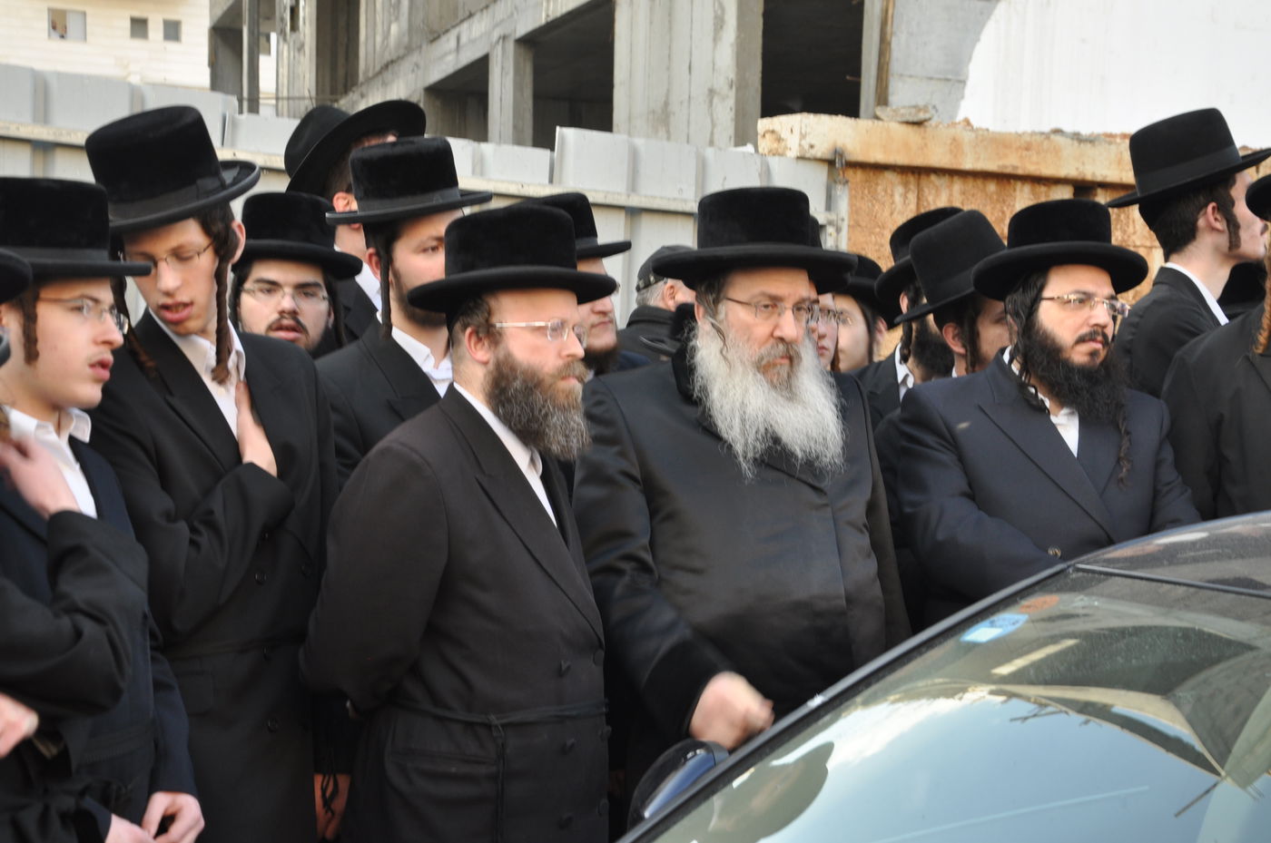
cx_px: 636
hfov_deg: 31.9
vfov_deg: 21.5
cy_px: 422
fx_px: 2221
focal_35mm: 63
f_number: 8
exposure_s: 1/80
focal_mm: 42
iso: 320
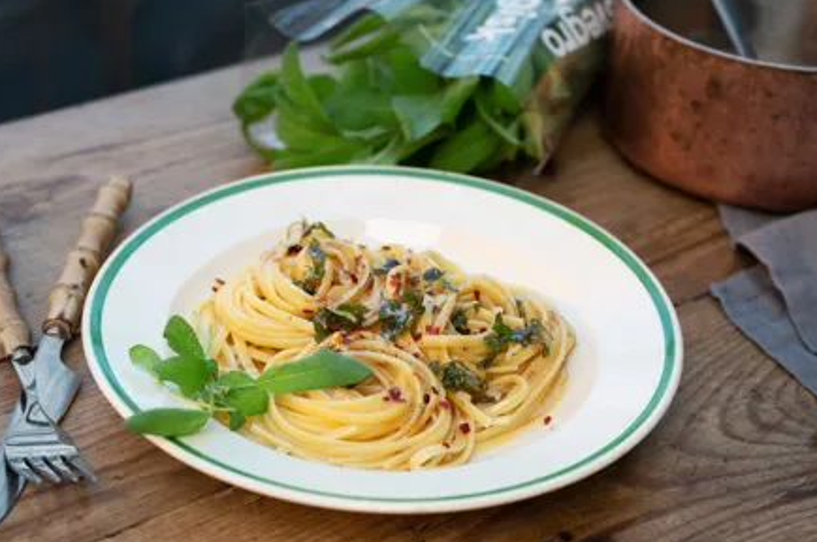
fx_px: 1269
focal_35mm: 56
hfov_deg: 35.7
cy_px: 276
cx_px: 412
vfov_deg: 24.1
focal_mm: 54
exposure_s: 1/250
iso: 640
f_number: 4.5
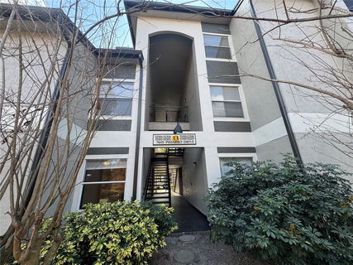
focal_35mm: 14
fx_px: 143
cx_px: 176
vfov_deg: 85.6
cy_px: 132
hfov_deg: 102.1
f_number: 2.2
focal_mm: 2.22
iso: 40
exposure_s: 1/346
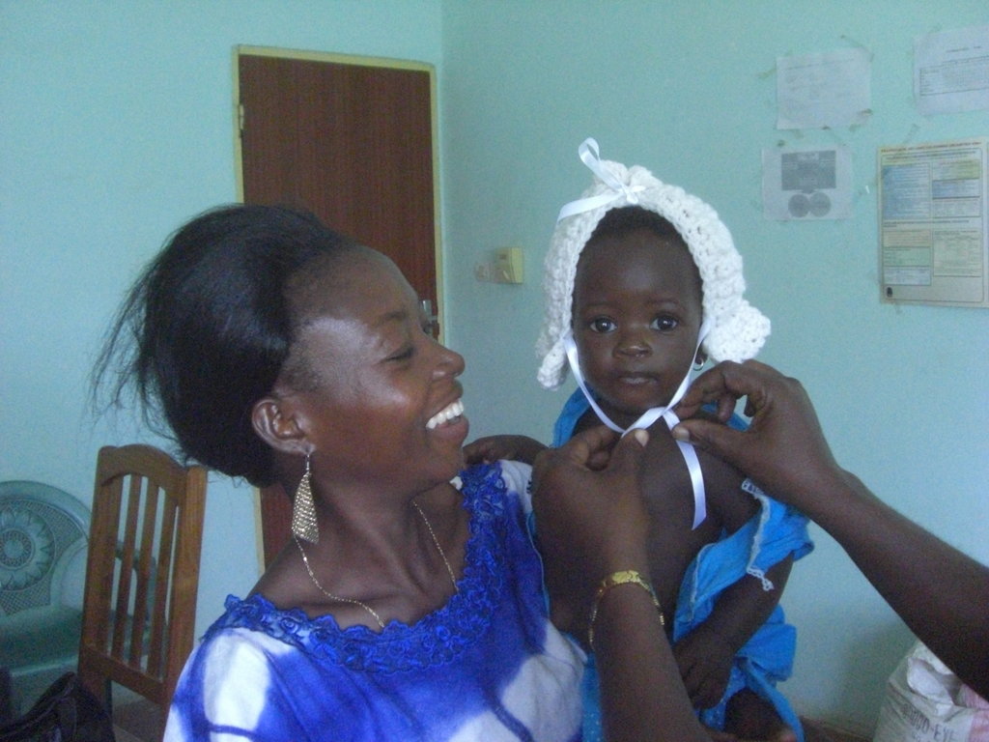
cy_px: 371
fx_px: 1086
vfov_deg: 37.7
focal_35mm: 38
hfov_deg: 49.0
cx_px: 494
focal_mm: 6.2
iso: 800
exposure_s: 1/100
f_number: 2.7
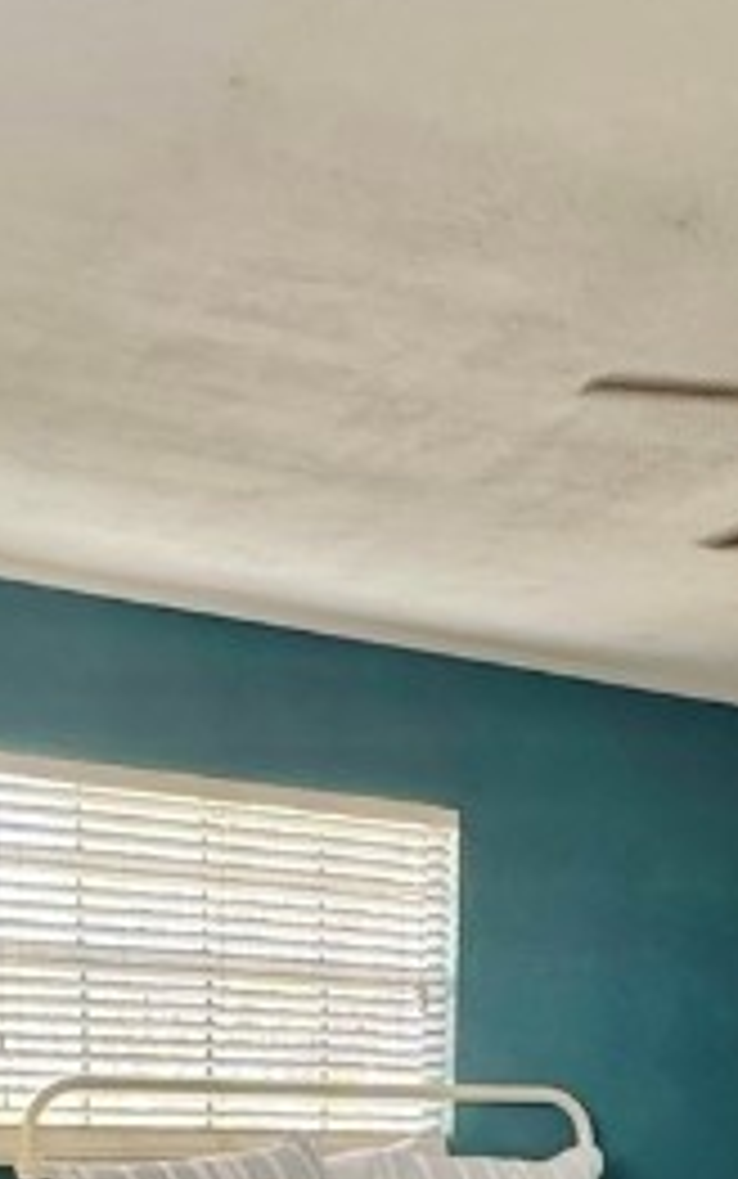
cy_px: 1408
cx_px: 626
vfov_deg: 30.1
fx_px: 1864
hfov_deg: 22.0
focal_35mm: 58
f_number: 2.2
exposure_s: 1/60
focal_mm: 2.22
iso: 320
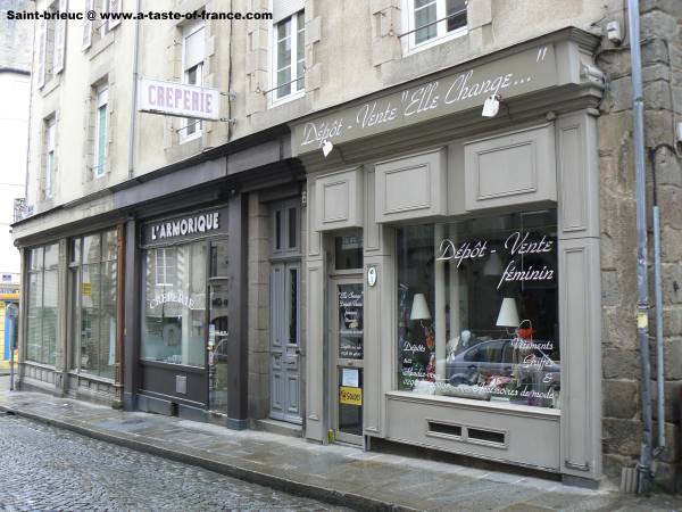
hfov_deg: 51.4
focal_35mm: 36
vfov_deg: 39.7
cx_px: 341
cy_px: 256
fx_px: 709
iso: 80
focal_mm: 6
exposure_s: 1/50
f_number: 3.2
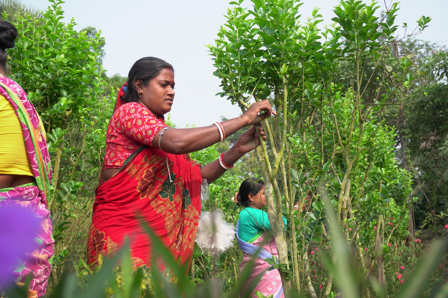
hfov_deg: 46.4
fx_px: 523
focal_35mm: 42
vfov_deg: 31.9
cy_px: 149
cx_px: 224
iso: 200
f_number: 4.5
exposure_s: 1/500
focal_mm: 28
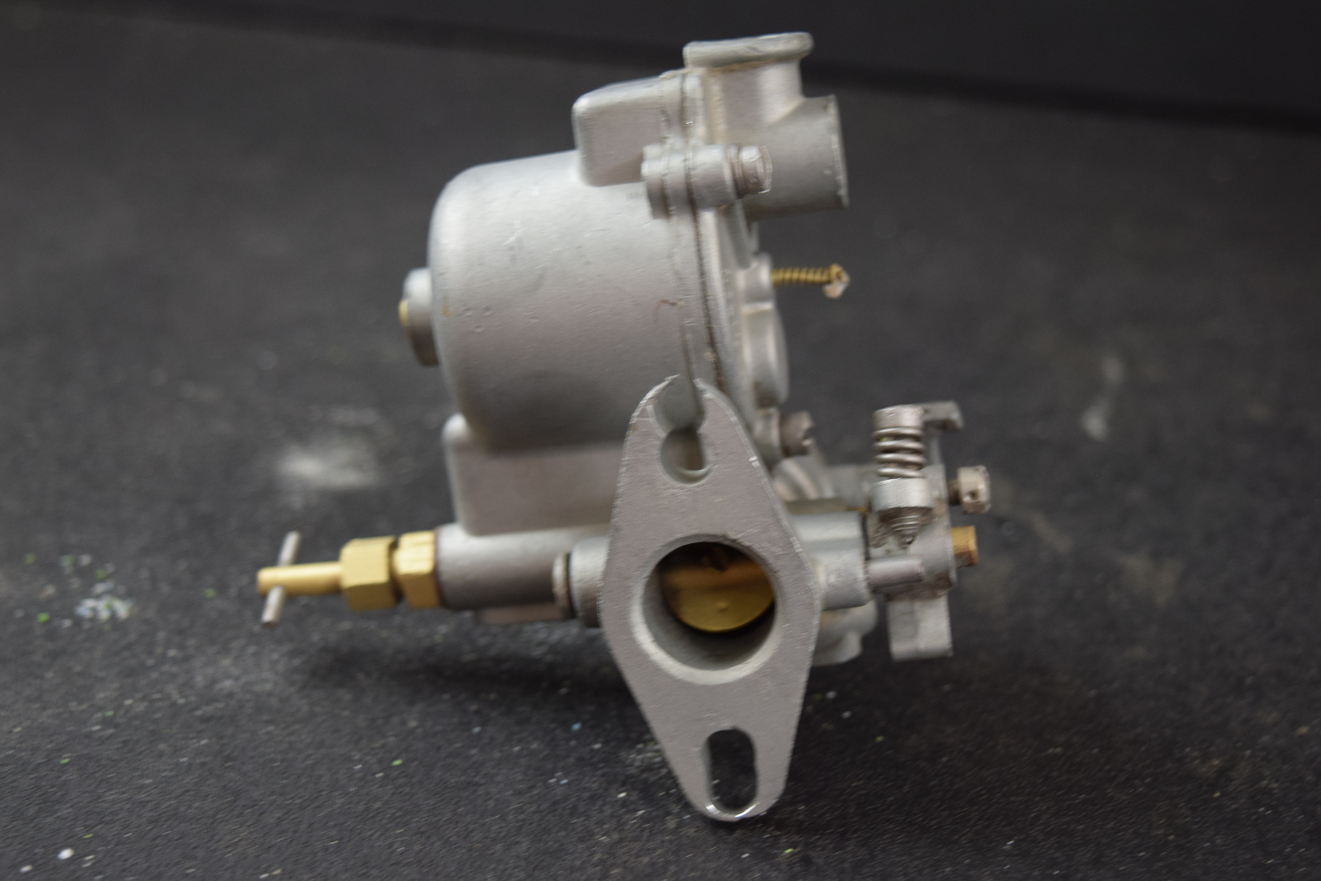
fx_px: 2092
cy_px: 440
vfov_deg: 23.8
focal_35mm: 57
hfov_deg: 35.1
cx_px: 660
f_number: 6.3
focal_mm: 38
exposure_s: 1/160
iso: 400
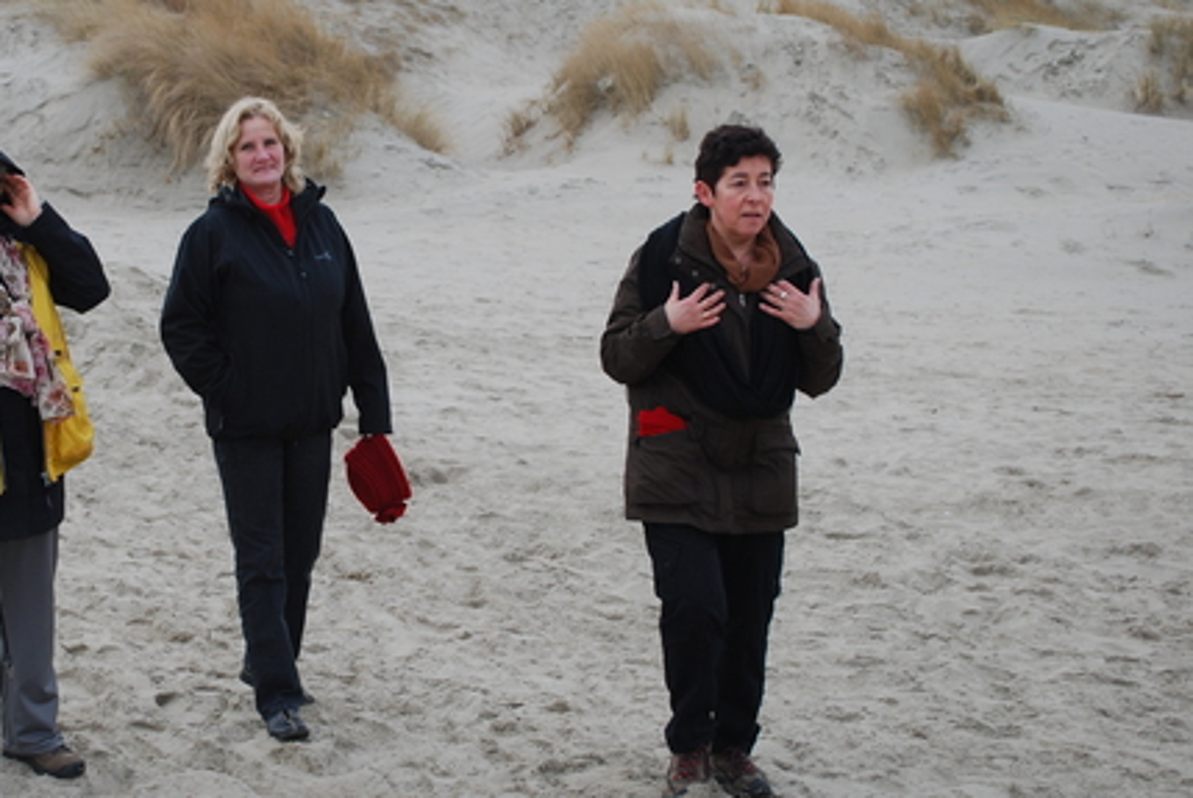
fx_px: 2090
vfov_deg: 21.6
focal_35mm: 63
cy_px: 309
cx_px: 367
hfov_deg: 31.5
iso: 220
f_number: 4.8
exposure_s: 1/500
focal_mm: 30
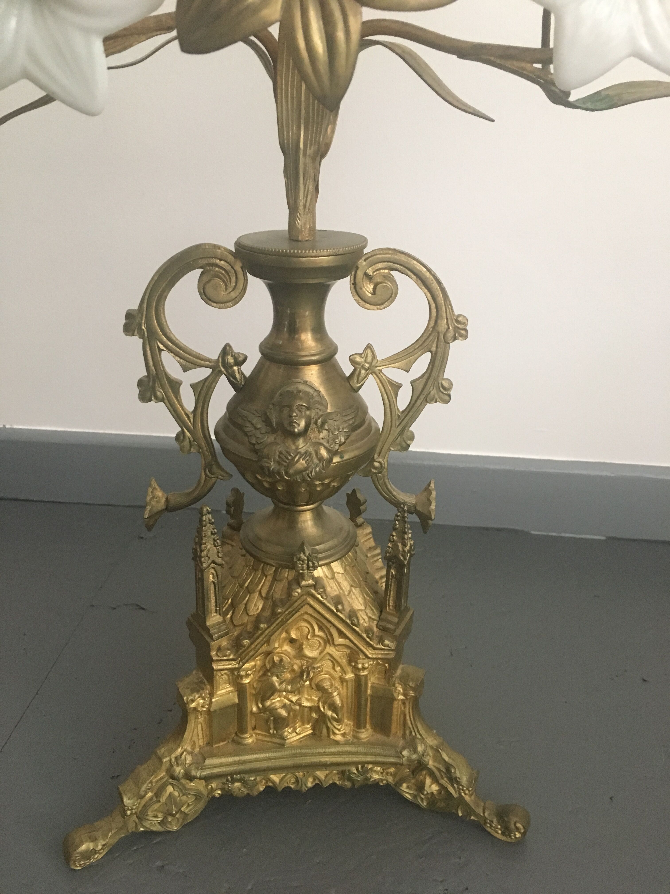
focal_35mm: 29
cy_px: 447
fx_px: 748
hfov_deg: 48.2
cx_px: 335
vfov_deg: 61.7
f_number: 2.2
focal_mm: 4.15
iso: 250
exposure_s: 1/33
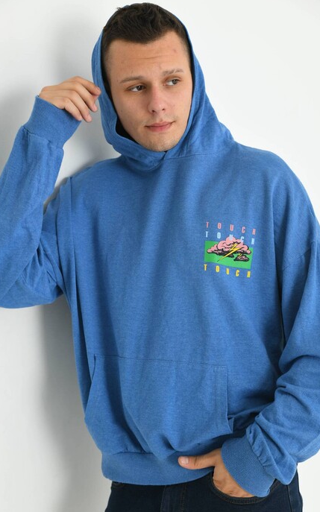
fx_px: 963
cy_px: 258
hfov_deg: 18.9
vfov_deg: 29.8
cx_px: 166
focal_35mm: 69
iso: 160
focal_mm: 62
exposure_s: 1/125
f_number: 5.6
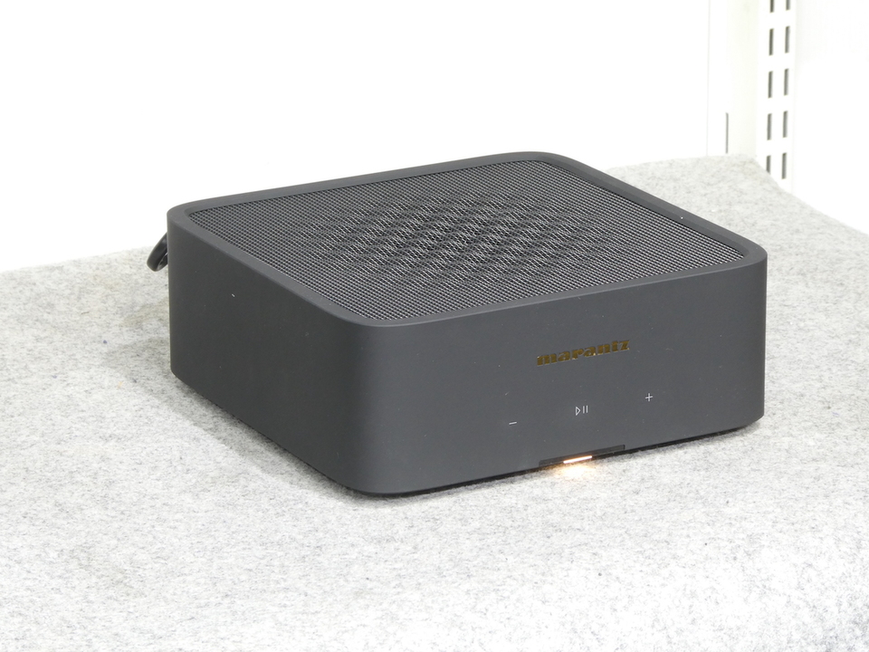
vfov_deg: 9.8
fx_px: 3791
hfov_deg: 13.1
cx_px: 434
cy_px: 326
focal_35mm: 151
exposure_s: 1/3.2
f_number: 5.4
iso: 200
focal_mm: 27.1
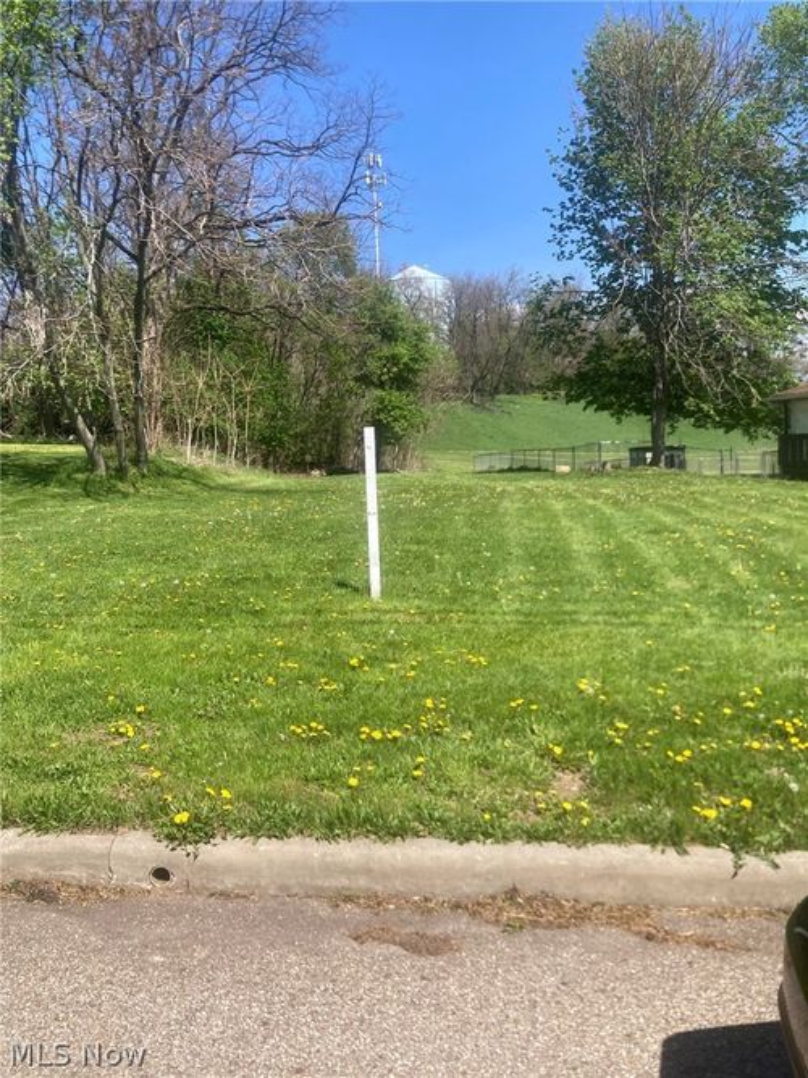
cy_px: 539
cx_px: 404
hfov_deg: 49.7
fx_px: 872
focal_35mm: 28
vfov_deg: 63.5
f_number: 1.8
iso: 20
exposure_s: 1/1453
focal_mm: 3.99
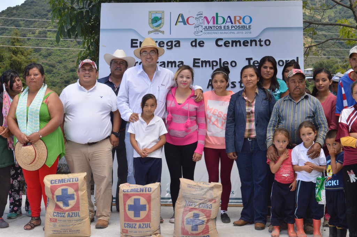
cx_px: 178
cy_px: 118
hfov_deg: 33.4
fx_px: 595
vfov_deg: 22.6
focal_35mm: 60
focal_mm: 40
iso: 800
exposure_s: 1/200
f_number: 16
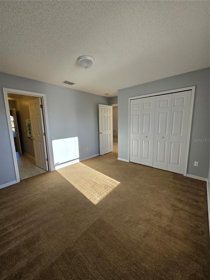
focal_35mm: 13
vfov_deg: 106.2
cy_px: 140
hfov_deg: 89.9
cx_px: 105
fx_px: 105
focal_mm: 1.7
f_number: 2.2
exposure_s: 1/135
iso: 25
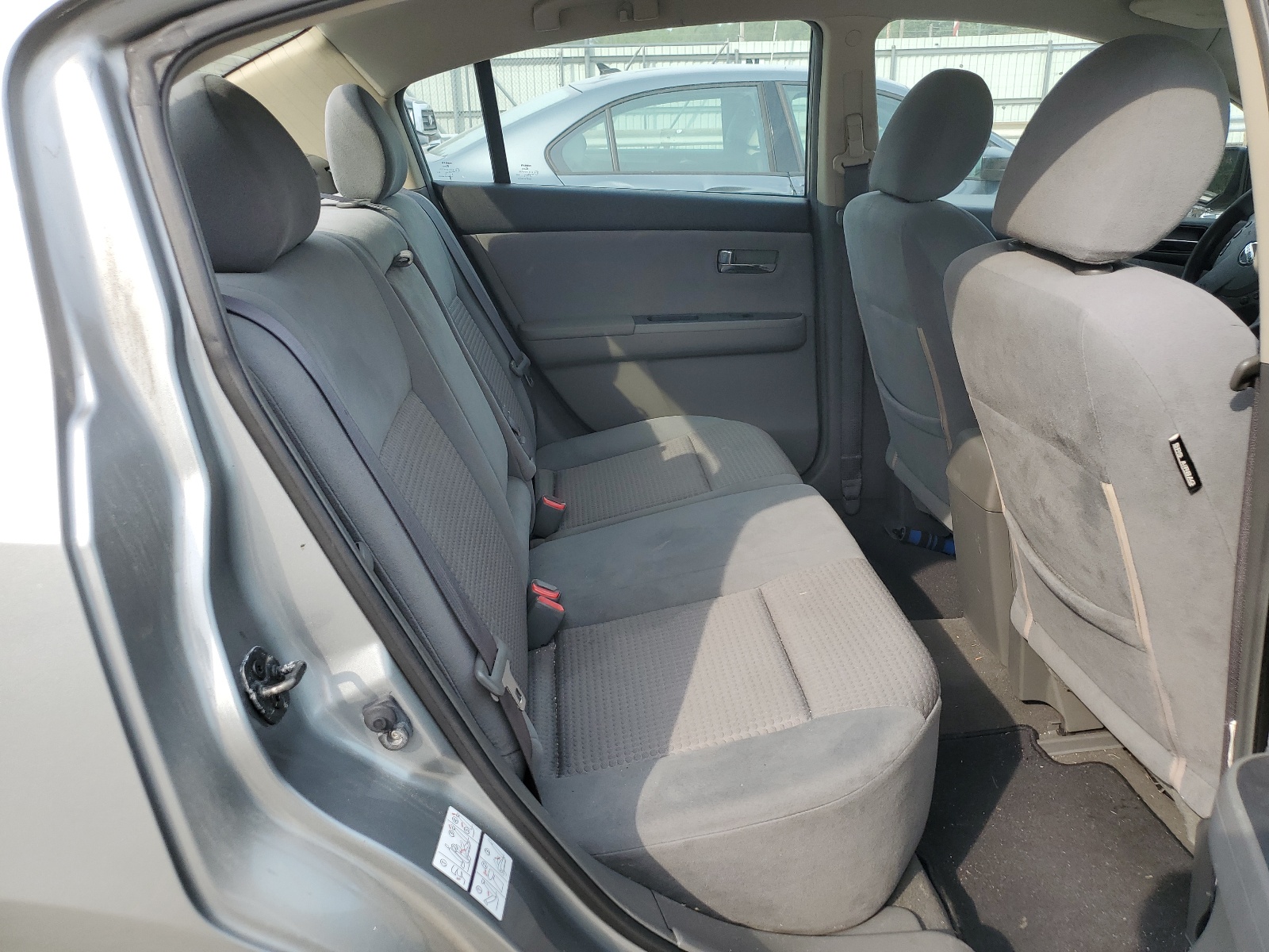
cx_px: 634
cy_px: 476
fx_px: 953
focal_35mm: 26
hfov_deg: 67.3
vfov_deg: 53.1
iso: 50
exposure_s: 1/769
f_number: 1.5
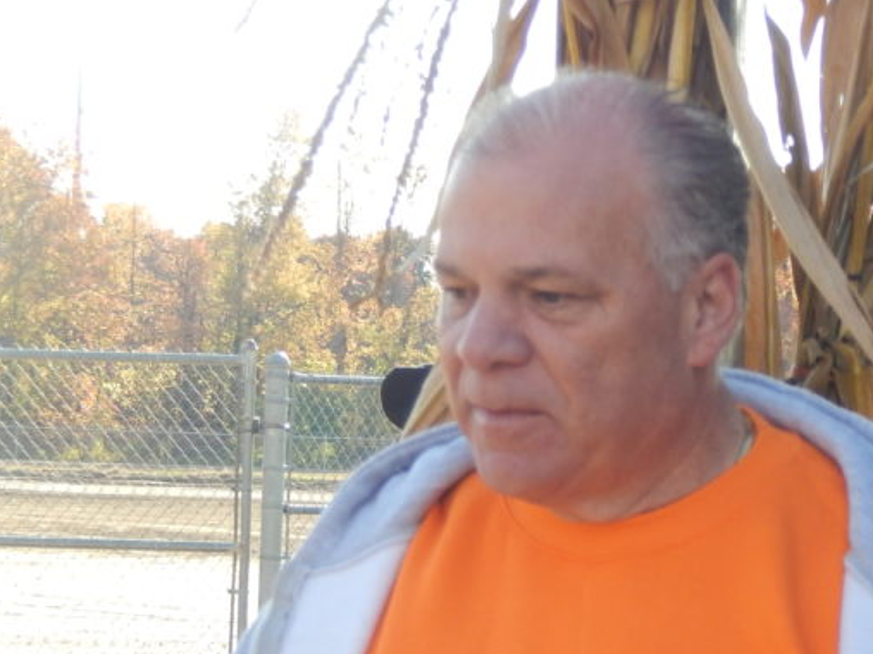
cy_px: 587
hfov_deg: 9.3
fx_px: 5345
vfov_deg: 7.0
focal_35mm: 212
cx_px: 651
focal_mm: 18.7
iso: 125
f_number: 4.5
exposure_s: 1/160
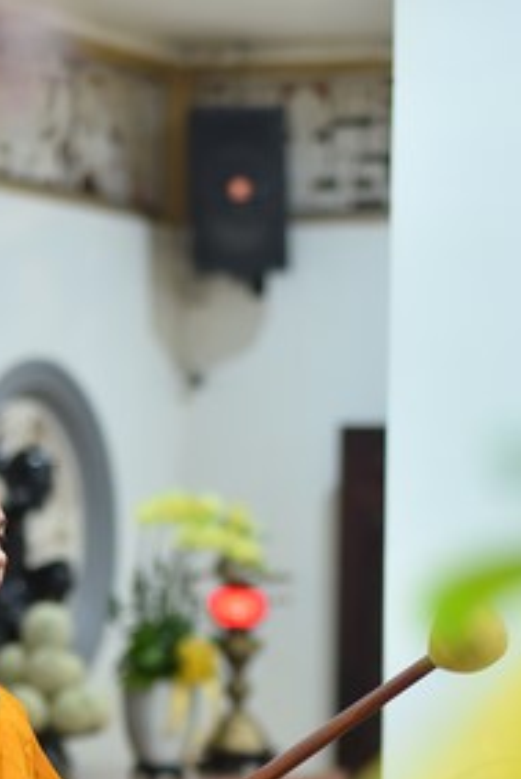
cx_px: 219
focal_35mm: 195
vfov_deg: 10.4
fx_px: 4228
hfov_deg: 7.1
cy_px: 889
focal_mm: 85
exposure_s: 1/80
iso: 640
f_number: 2.2
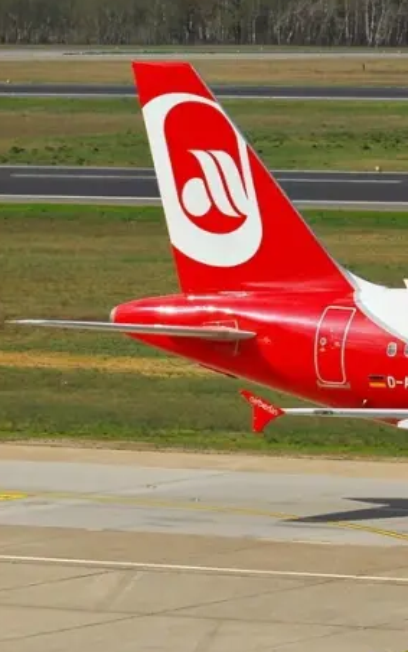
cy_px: 370
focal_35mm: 284
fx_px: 5046
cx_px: 708
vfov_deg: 7.4
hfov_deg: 4.6
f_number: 8
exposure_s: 1/750
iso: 200
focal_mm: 82
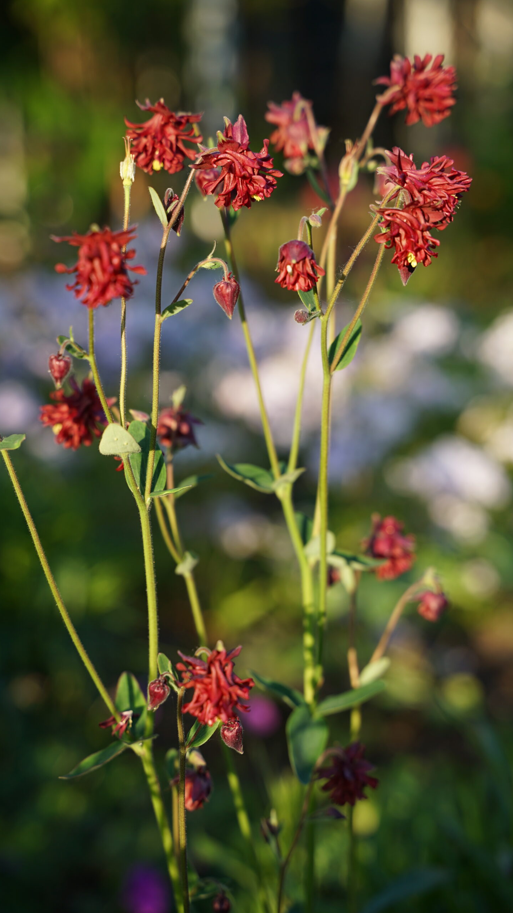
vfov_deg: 26.9
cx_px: 242
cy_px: 459
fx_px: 1911
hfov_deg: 15.3
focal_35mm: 79
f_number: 4.5
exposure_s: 1/200
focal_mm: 75
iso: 100
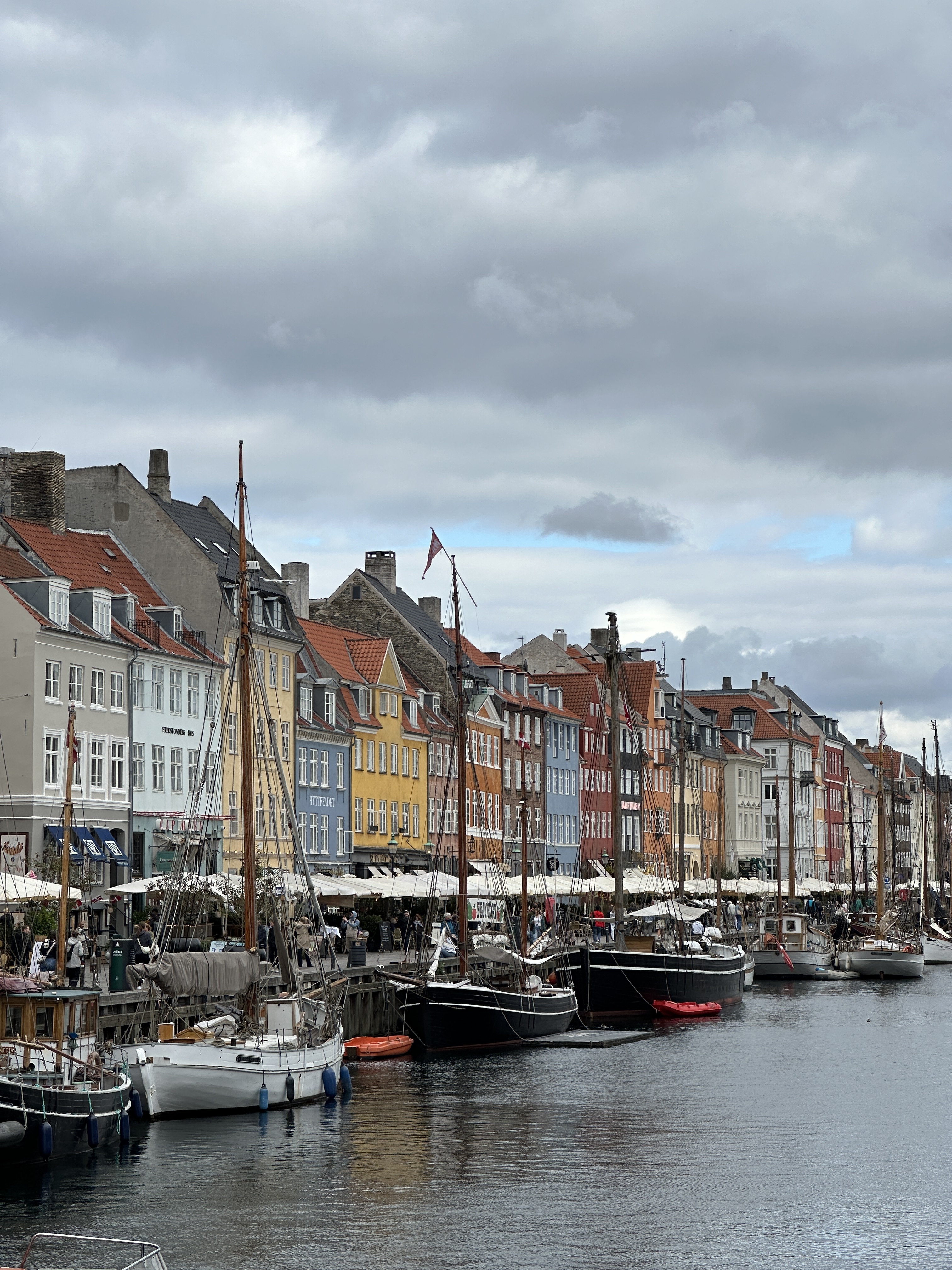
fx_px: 2824
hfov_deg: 19.1
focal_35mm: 77
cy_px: 635
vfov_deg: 25.3
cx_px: 476
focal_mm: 9
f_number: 2.8
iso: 32
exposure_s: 1/552
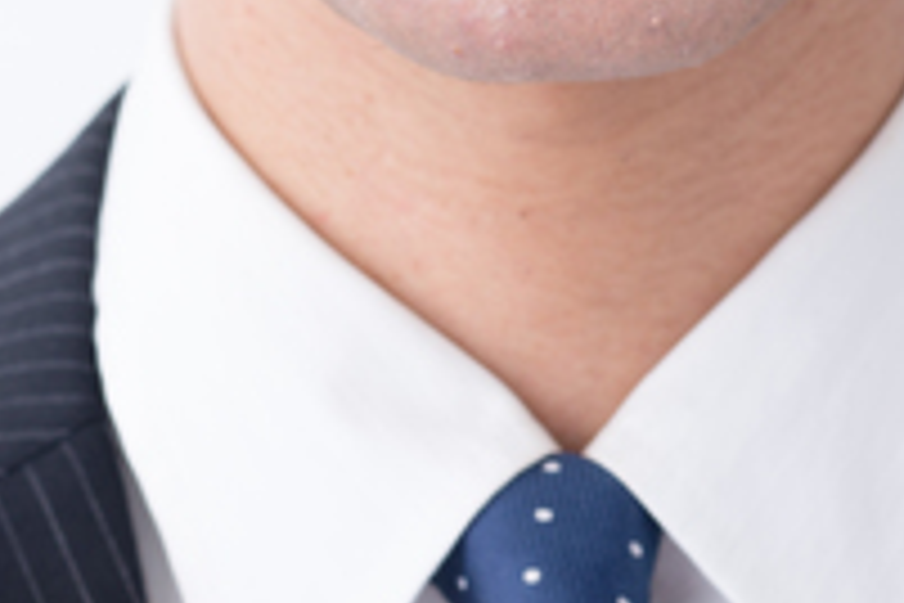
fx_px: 6779
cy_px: 248
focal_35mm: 270
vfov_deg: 5.1
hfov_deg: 7.5
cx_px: -270
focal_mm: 85
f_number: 8
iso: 100
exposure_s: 1/125
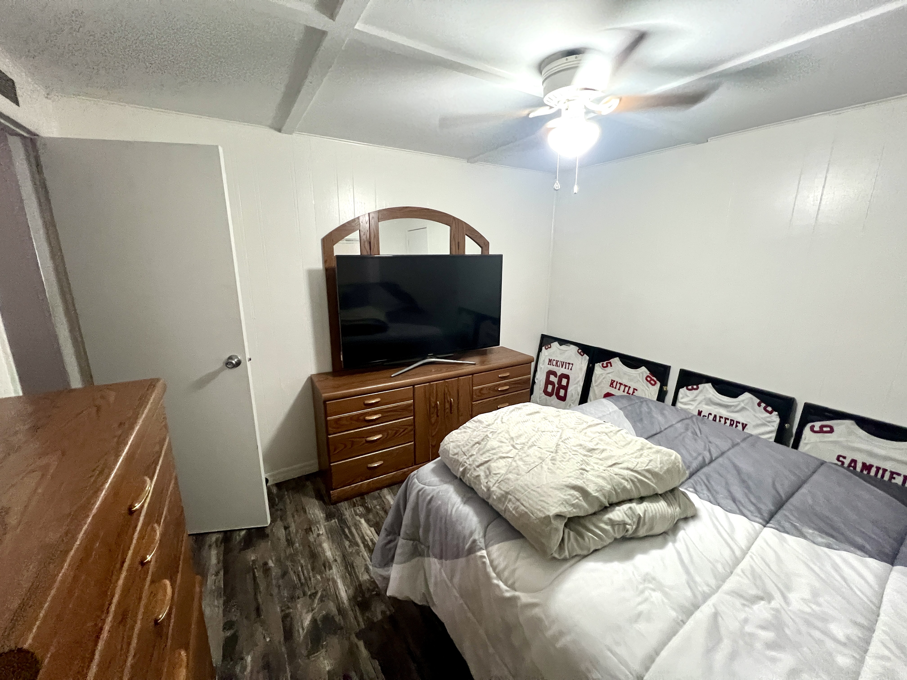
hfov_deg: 106.2
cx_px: 454
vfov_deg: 89.9
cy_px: 340
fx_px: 341
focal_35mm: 13
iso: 640
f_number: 1.8
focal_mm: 1.57
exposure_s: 1/60
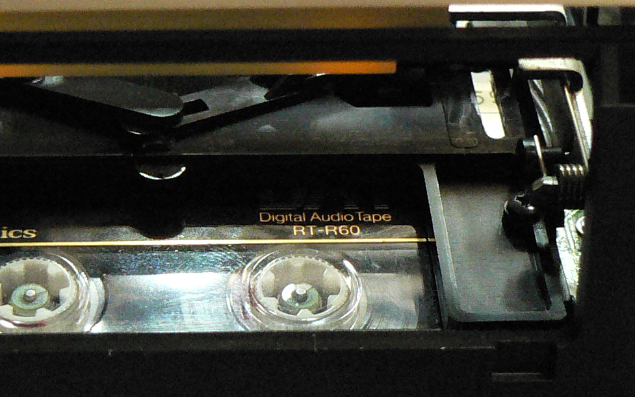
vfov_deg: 13.1
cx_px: 176
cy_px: 223
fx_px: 1731
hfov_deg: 20.7
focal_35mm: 100
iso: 400
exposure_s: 1/25
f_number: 2.8
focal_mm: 6
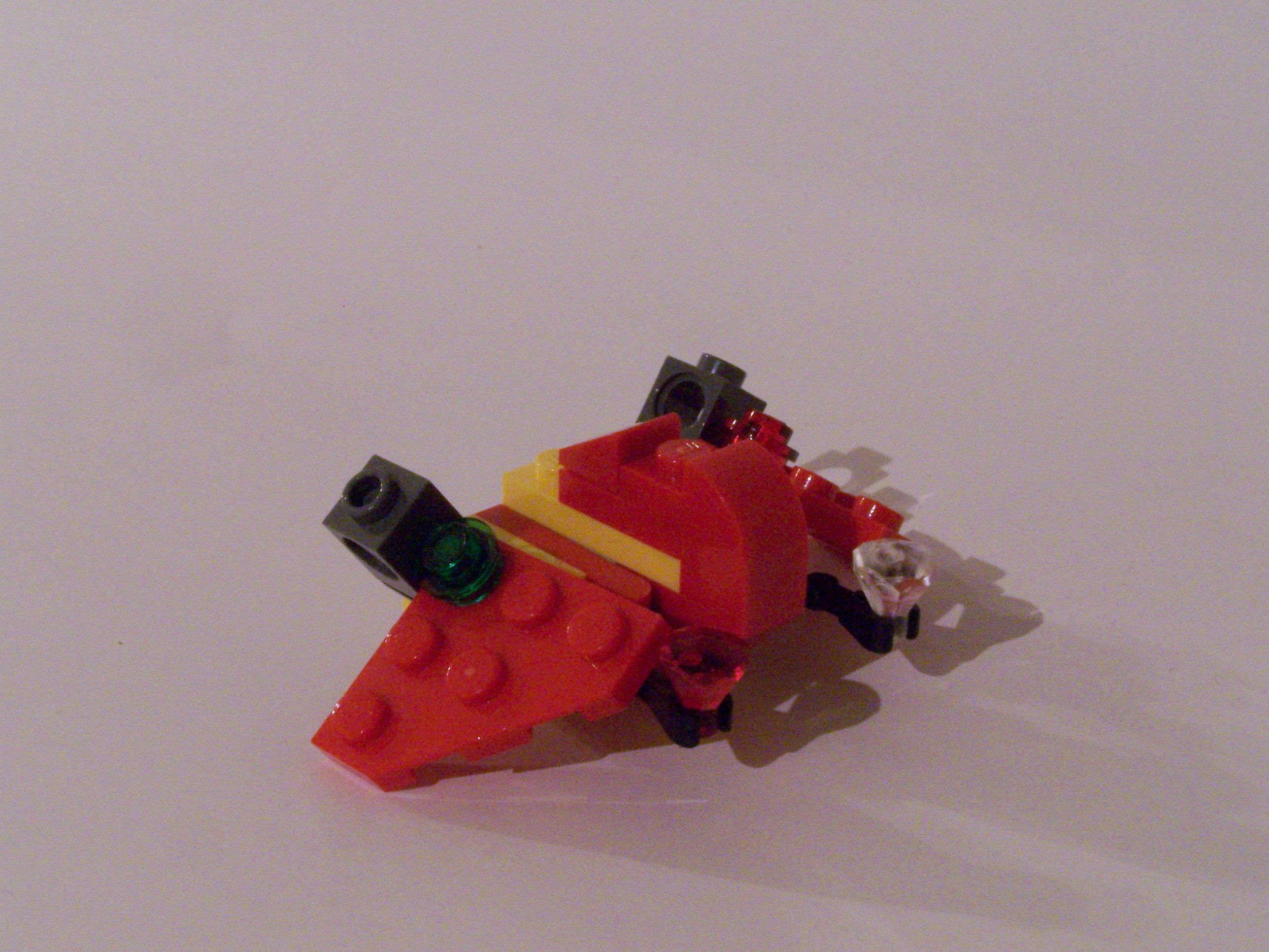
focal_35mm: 64
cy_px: 476
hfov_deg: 30.3
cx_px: 634
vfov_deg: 22.9
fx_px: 2346
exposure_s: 1/4
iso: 400
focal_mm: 10.7
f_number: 8
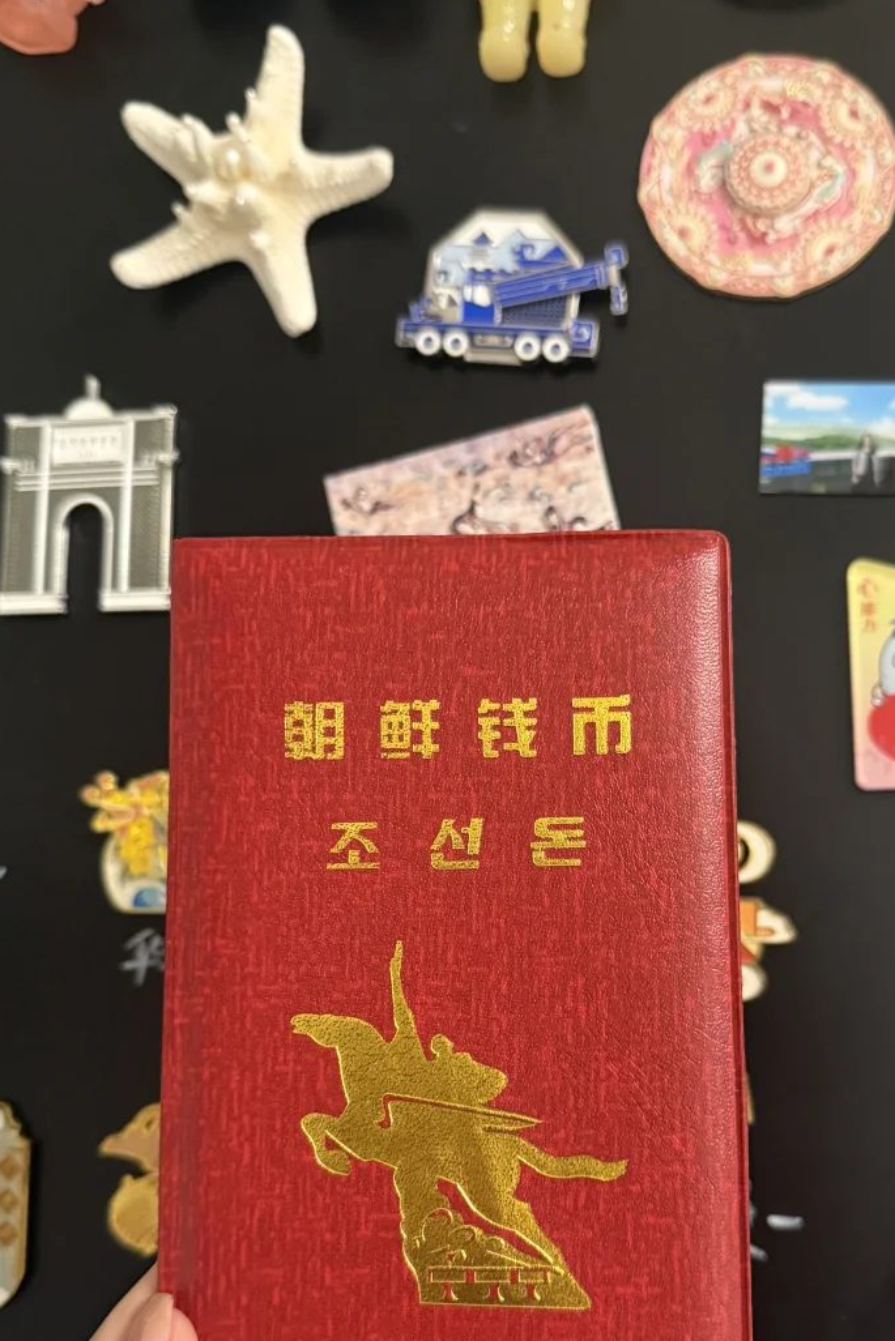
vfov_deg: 54.1
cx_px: 551
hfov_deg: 37.7
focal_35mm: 35
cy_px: 791
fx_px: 1305
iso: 800
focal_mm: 6.76
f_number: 1.78
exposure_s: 1/59
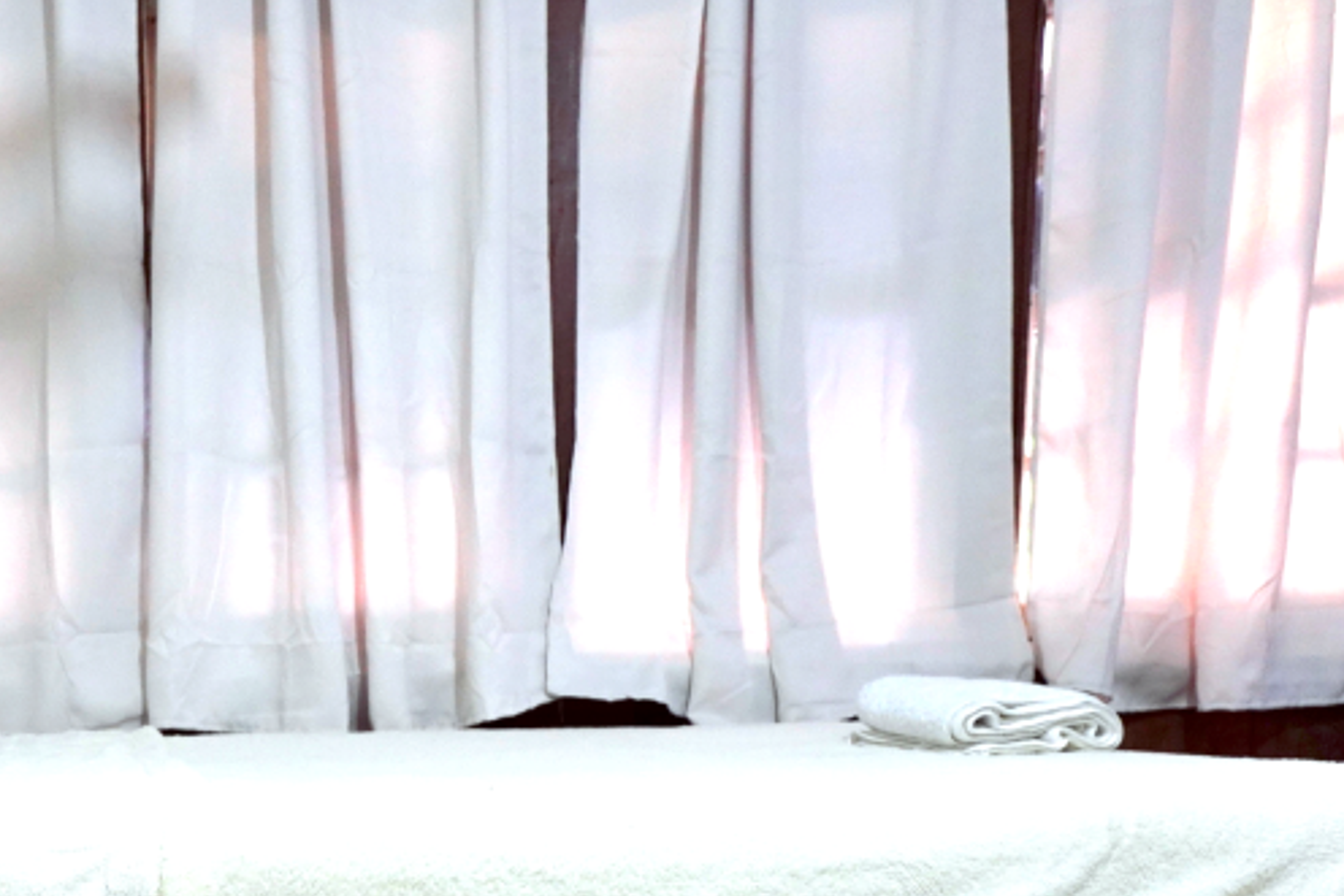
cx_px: 46
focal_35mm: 46
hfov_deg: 38.3
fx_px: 1736
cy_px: 969
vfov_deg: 26.8
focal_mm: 12.8
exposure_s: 1/30
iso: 1000
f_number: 3.5
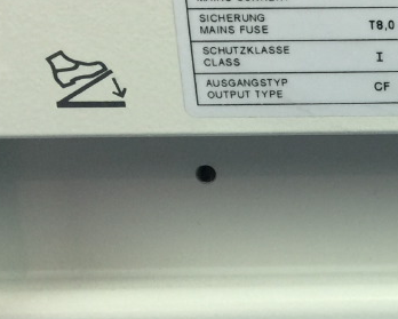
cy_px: 289
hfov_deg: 16.4
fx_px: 1226
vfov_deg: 14.7
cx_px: 635
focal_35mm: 104
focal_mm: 4.15
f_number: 2.2
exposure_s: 1/33
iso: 32
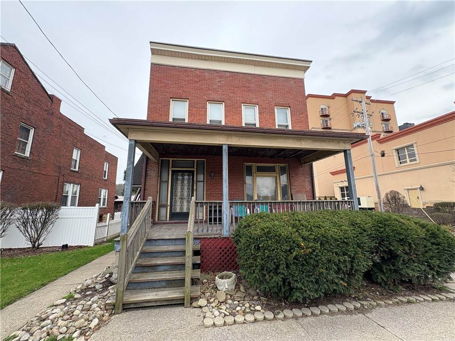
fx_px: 184
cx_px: 228
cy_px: 170
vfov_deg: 85.7
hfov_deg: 102.1
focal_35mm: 14
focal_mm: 2.22
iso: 64
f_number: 2.2
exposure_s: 1/280
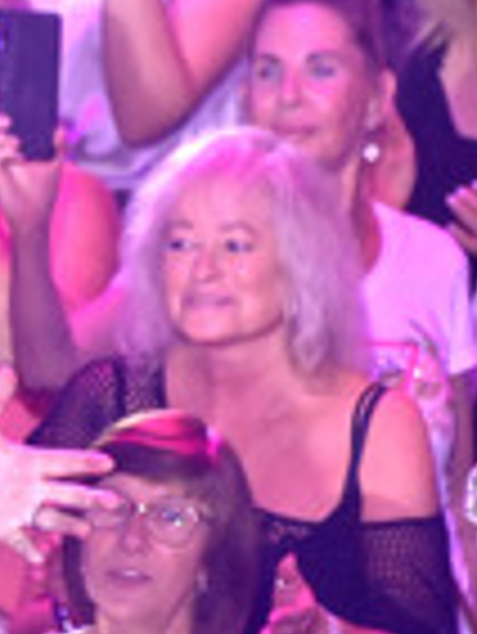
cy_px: 445
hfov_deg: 1.0
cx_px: -484
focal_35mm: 1539
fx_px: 28233
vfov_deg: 1.3
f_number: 5.6
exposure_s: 1/400
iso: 16000
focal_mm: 500
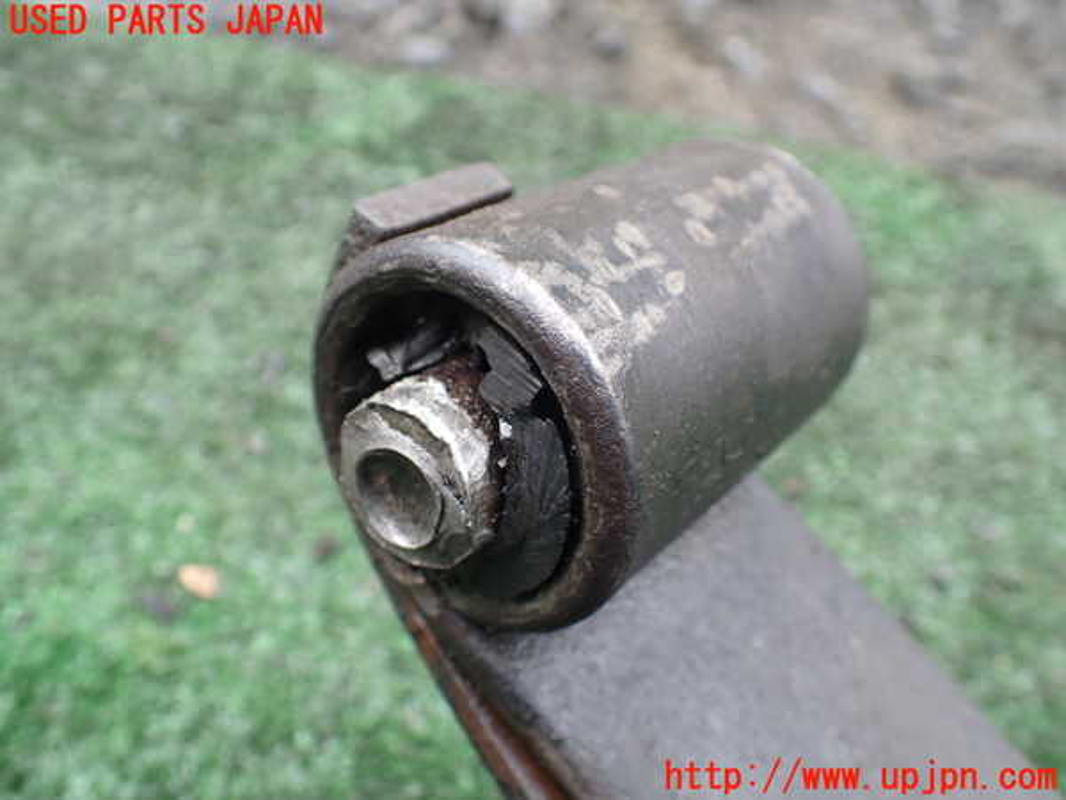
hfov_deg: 60.0
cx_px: 533
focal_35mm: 30
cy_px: 400
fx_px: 924
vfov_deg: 46.8
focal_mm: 5.4
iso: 100
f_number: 2.3
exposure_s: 1/160
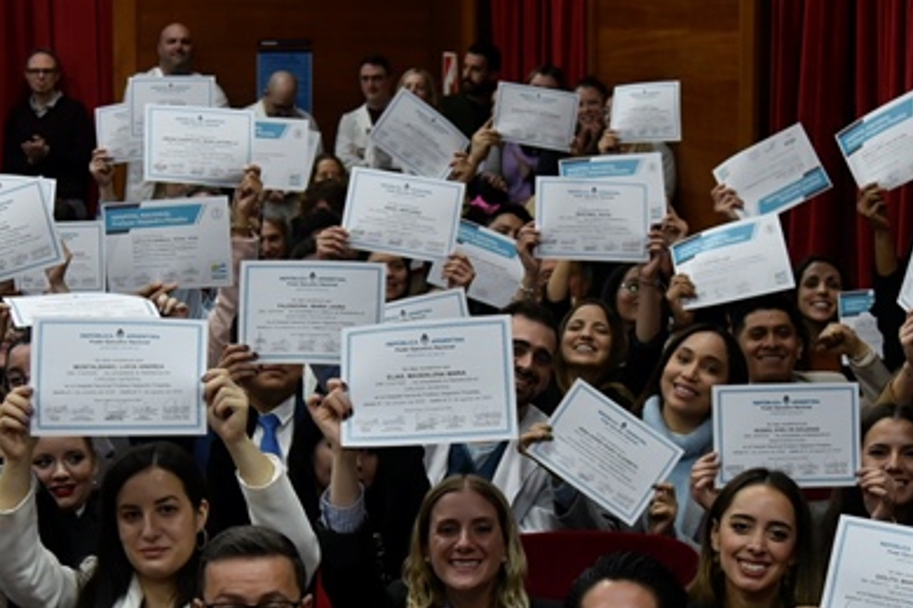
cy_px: 326
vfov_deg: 11.8
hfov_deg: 17.6
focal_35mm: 116
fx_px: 2940
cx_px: 345
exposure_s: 1/100
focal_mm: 40
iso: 1000
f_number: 4
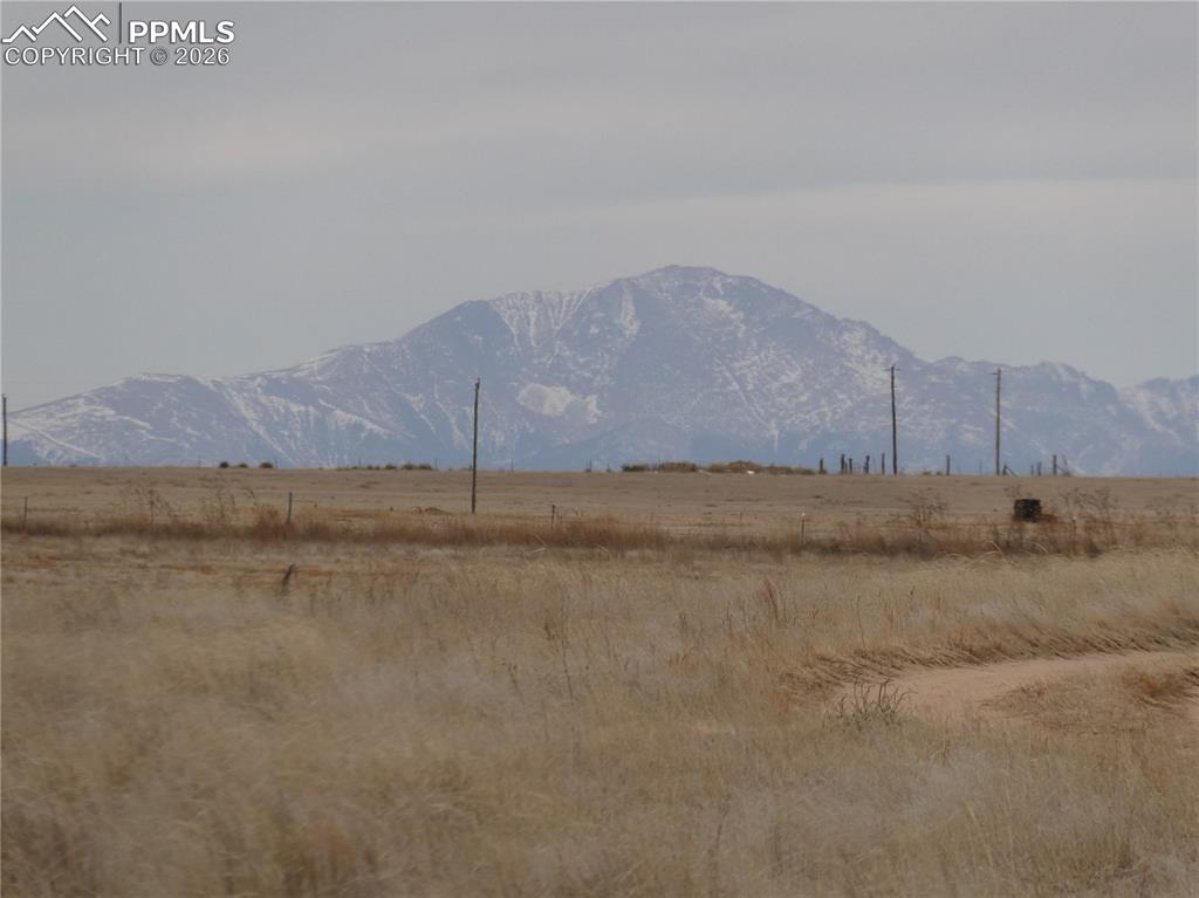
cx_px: 600
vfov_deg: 2.6
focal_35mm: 568
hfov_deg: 3.5
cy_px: 449
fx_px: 19665
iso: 80
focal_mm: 101.7
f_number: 6.1
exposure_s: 1/400
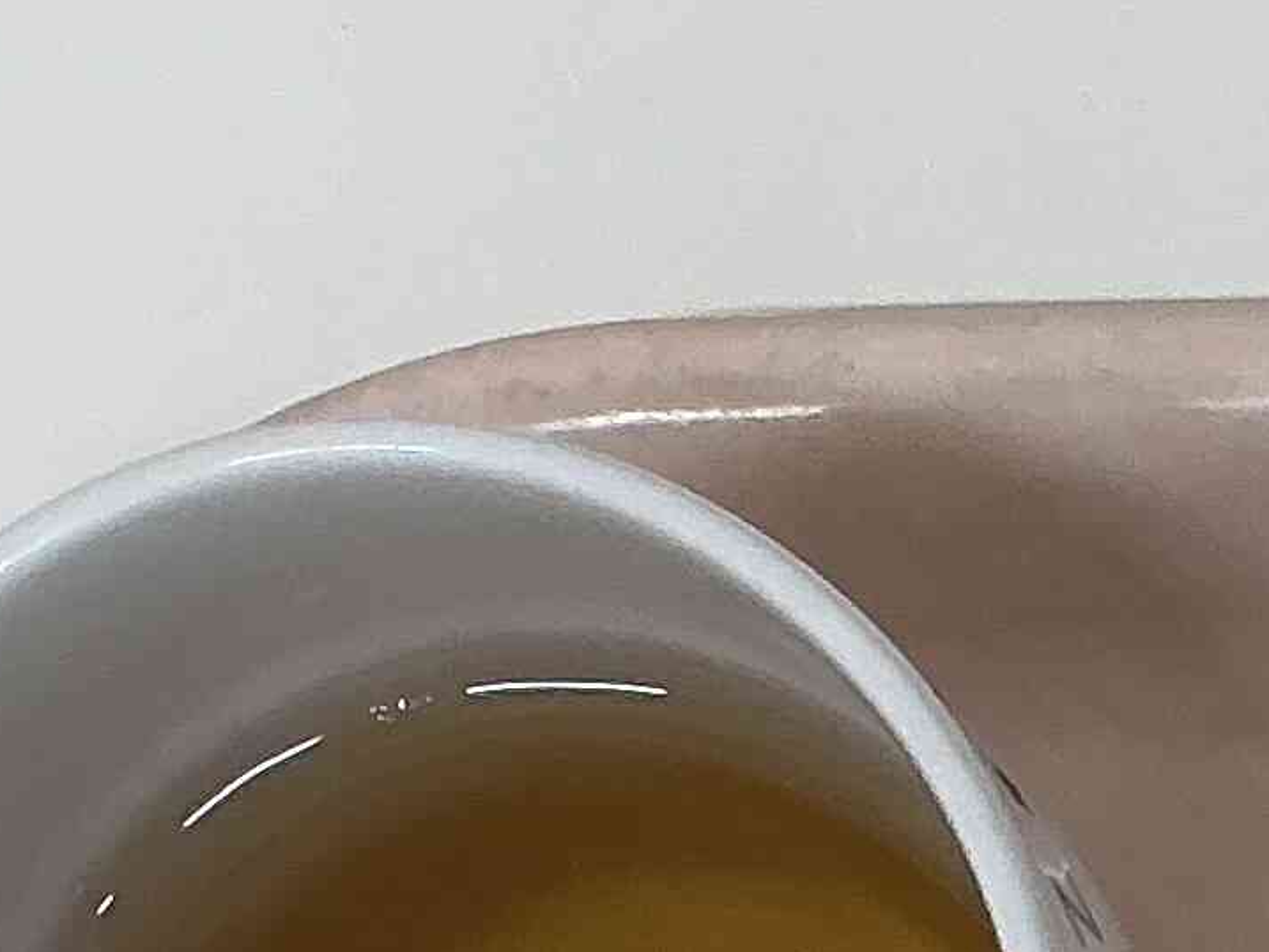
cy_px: 2645
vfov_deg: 8.1
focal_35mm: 163
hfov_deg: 10.8
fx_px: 5976
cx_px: 2777
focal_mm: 3
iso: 40
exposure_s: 1/60
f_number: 1.8
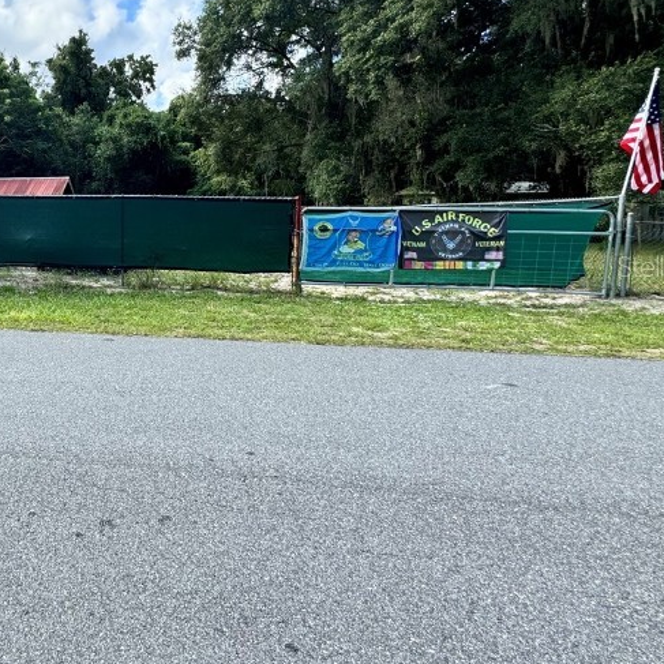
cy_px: 266
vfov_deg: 60.4
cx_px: 48
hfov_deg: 52.4
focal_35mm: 26
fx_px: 564
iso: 40
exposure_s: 1/399
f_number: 2.2
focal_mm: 2.22
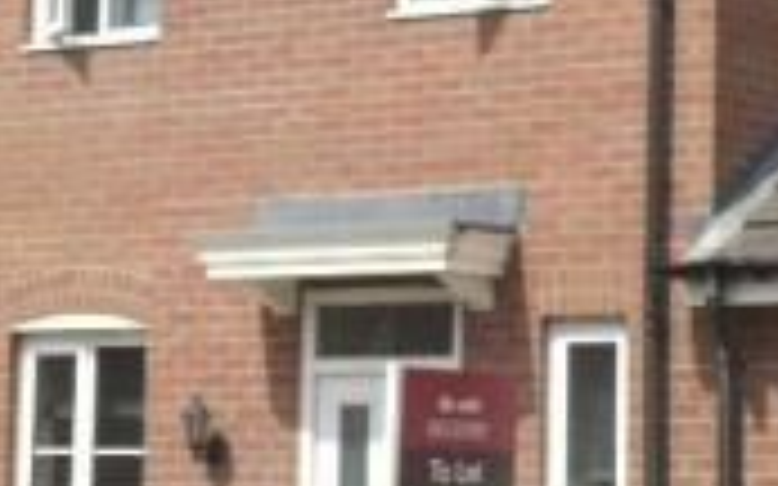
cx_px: 654
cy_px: 65
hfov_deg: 14.5
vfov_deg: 9.1
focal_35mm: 143
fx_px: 3031
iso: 80
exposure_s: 1/800
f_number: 4.1
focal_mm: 7.1
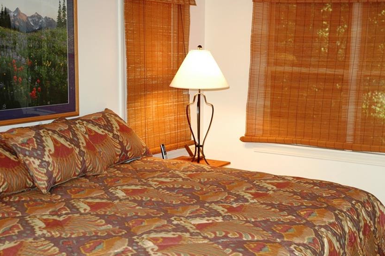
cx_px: 237
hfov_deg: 34.6
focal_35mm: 58
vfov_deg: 23.5
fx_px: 616
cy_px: 147
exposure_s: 1/60
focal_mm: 31
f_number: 4
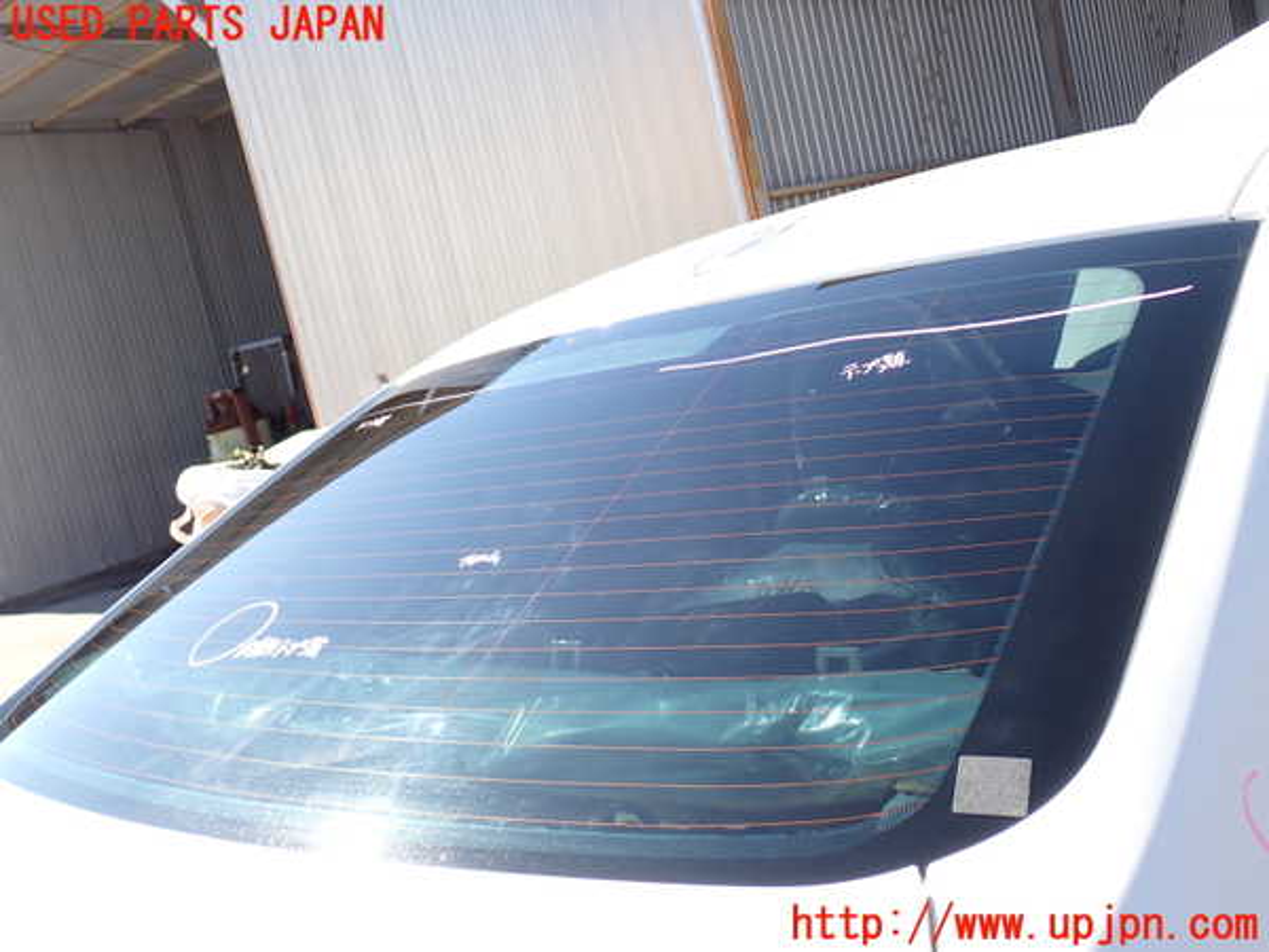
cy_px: 476
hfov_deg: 49.0
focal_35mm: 38
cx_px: 634
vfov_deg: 37.7
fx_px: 1393
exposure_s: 1/250
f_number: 3.5
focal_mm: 6.83
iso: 100
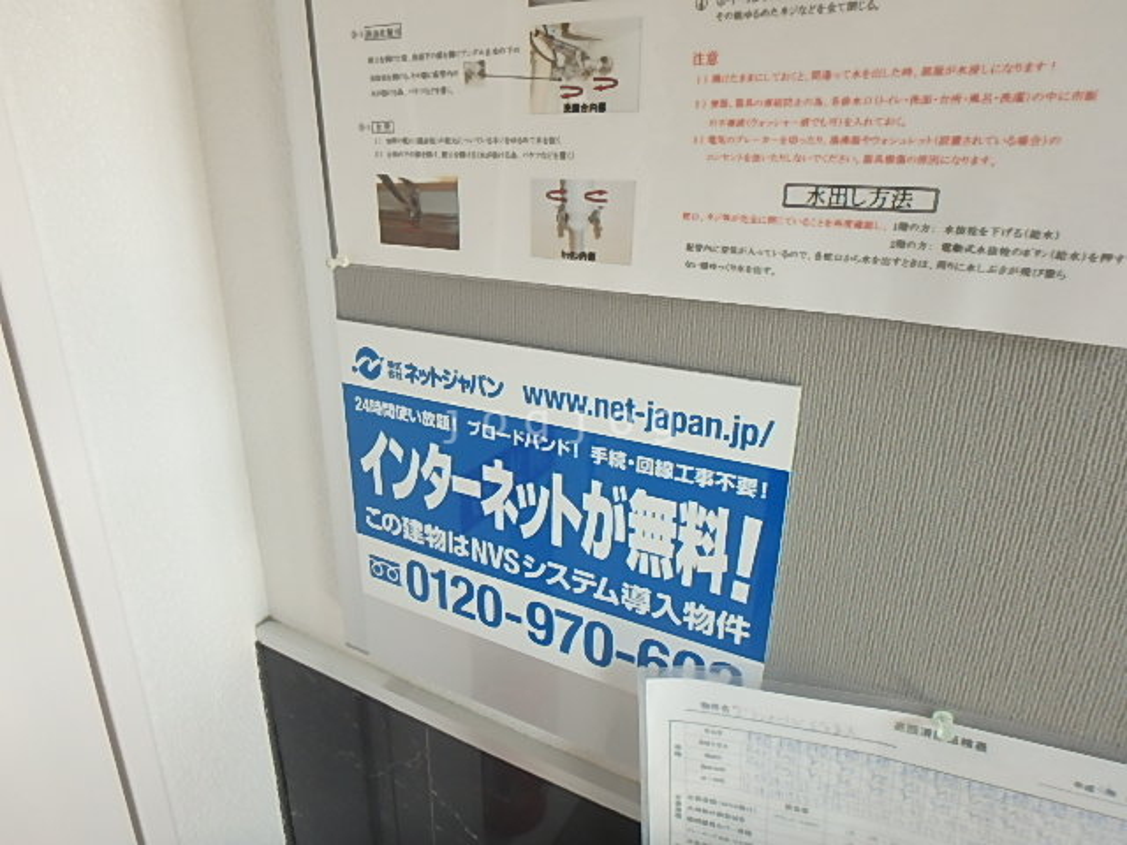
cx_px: 564
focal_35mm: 21
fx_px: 684
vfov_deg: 63.4
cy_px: 422
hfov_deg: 79.0
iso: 200
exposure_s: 1/50
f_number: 3.5
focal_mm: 3.7
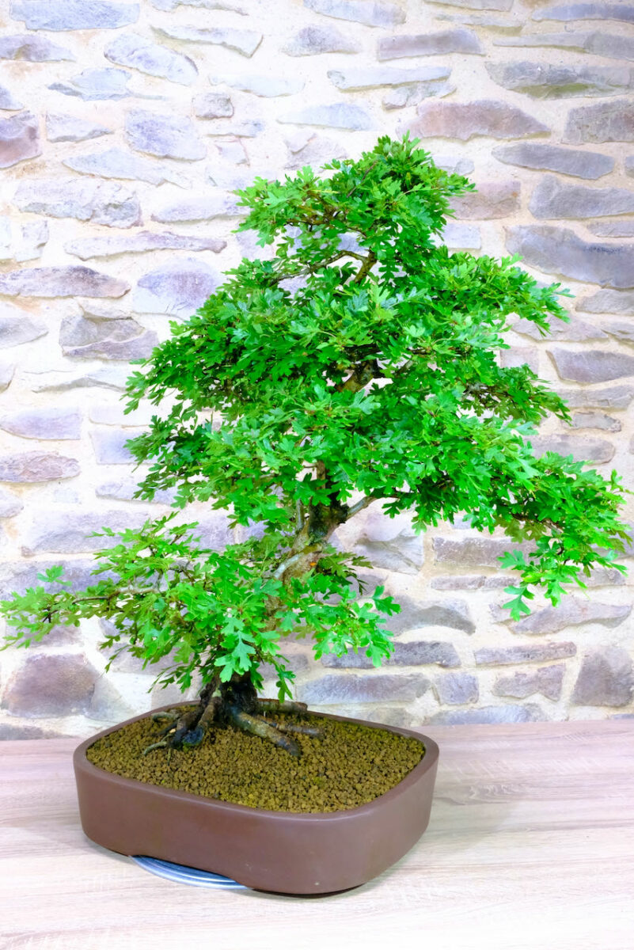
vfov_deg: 54.4
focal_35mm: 35
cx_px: 317
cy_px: 475
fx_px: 924
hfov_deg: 37.9
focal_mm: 23.3
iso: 3200
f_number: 14
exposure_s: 1/20
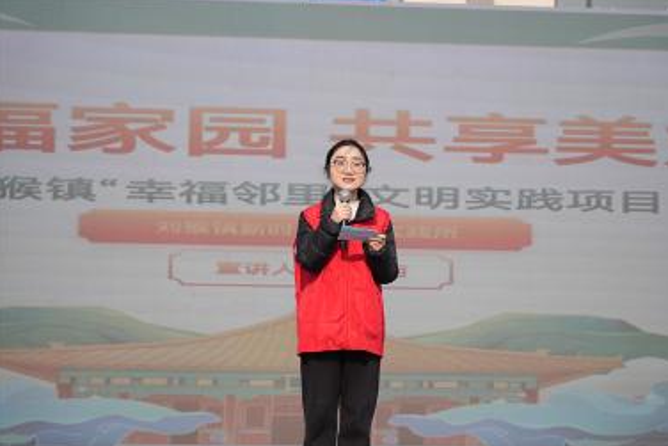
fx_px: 1522
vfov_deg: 16.7
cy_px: 234
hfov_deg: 24.8
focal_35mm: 82
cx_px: 352
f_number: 4
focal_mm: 77
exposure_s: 1/800
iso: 80
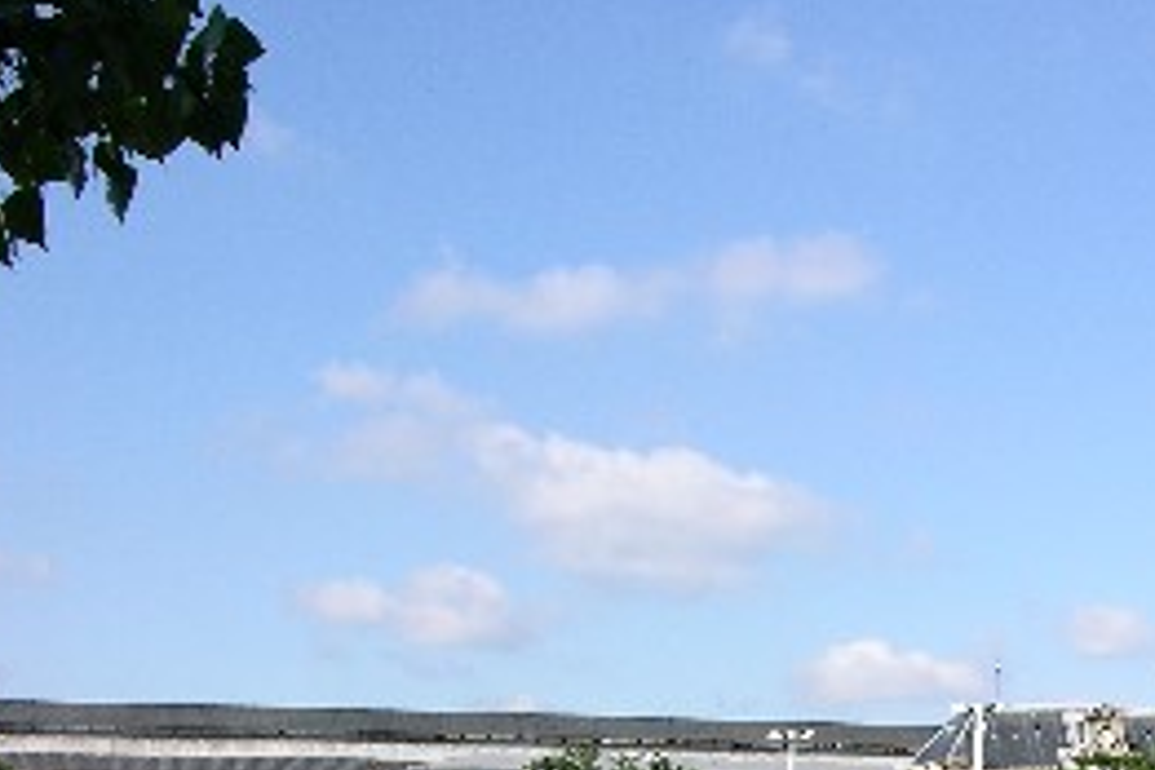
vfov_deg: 16.1
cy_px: 889
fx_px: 2631
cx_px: 1170
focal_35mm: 82
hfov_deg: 23.6
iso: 50
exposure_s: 1/136
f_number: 8
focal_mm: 8.9
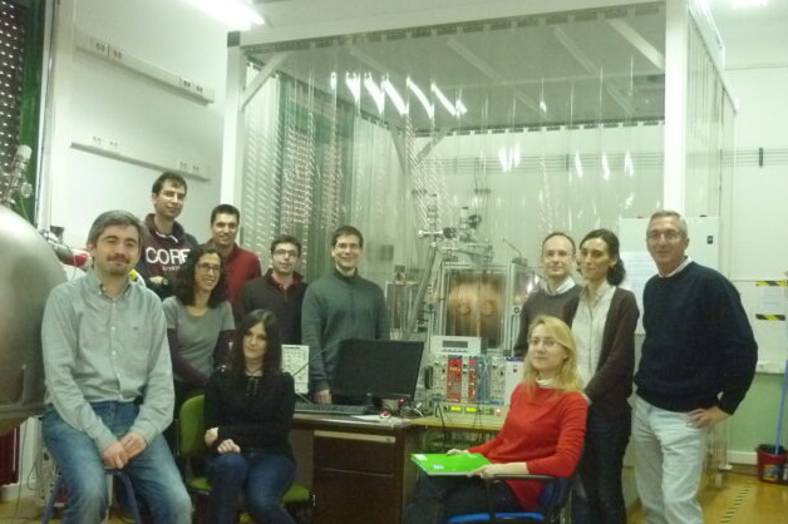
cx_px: 365
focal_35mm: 42
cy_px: 307
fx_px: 919
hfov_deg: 46.4
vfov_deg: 31.8
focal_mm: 5.5
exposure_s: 1/30
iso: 640
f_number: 2.8
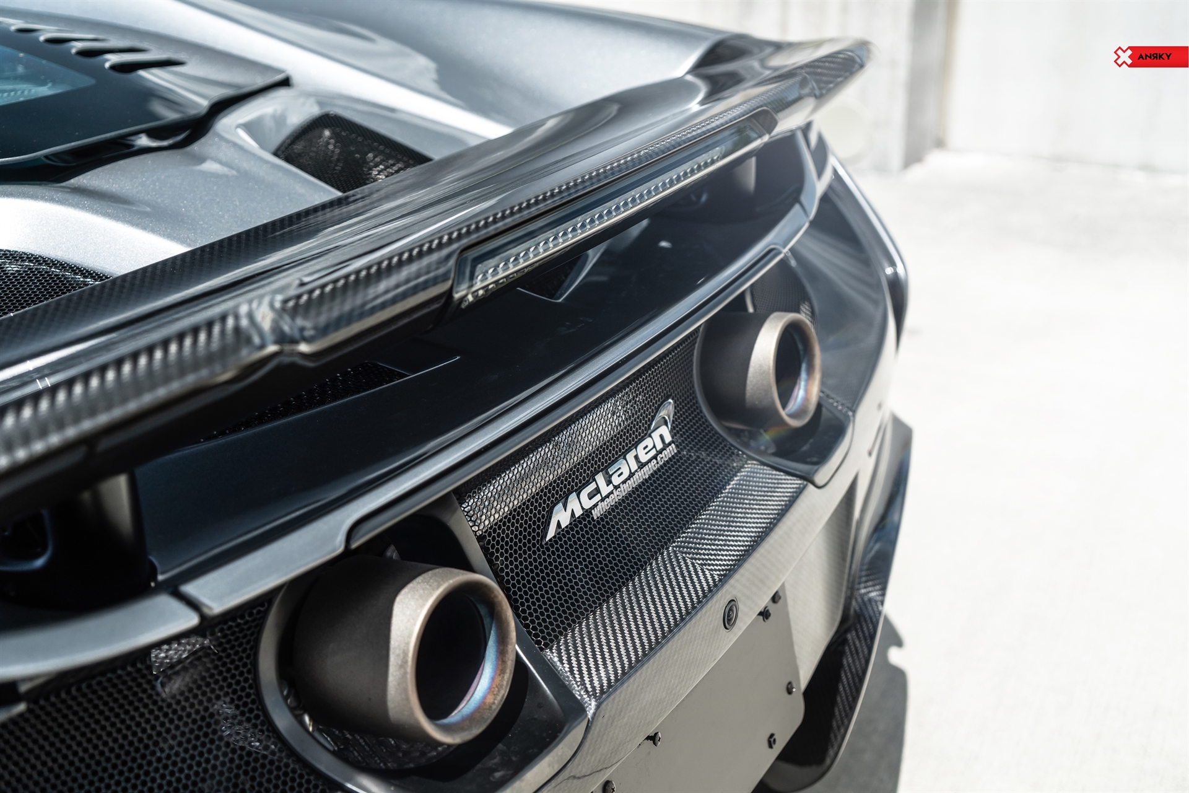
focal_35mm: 39
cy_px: 396
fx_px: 1288
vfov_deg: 34.2
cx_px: 594
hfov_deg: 49.6
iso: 160
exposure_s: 1/800
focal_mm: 39
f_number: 4
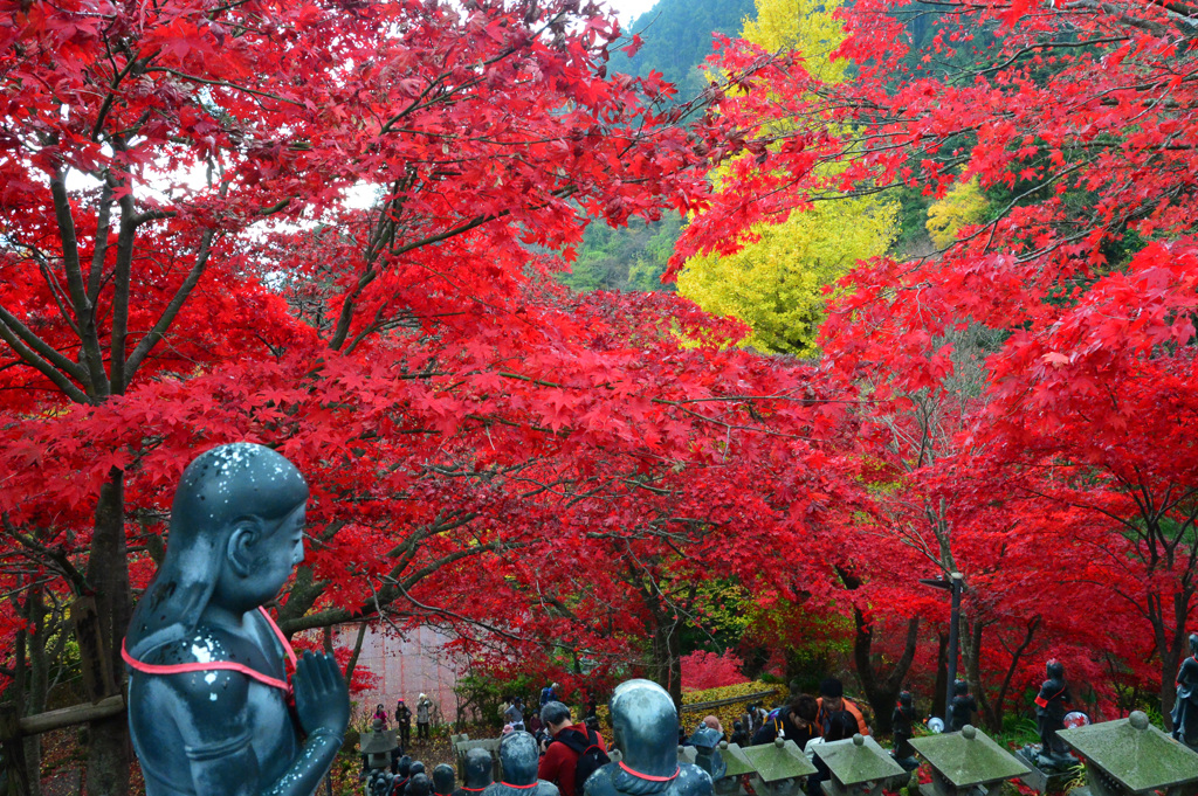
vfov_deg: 53.1
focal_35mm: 24
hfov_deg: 73.8
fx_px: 798
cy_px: 398
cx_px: 599
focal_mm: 24
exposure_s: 1/25
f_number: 11
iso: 7200
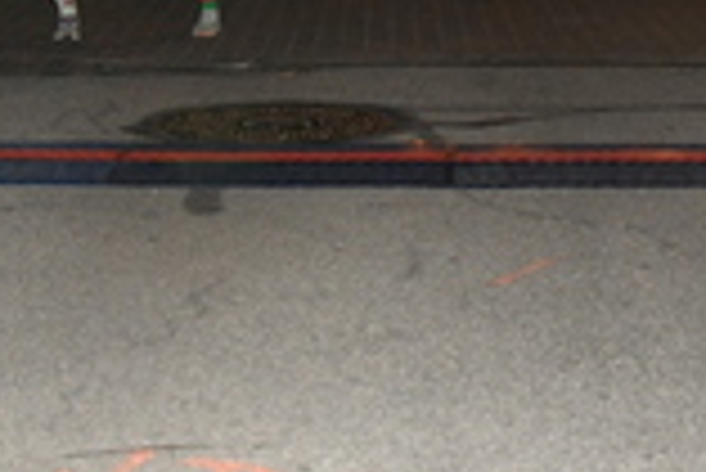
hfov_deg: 16.2
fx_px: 2473
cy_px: -2
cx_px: 382
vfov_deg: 10.8
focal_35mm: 126
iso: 1600
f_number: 2.8
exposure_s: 1/250
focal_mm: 24
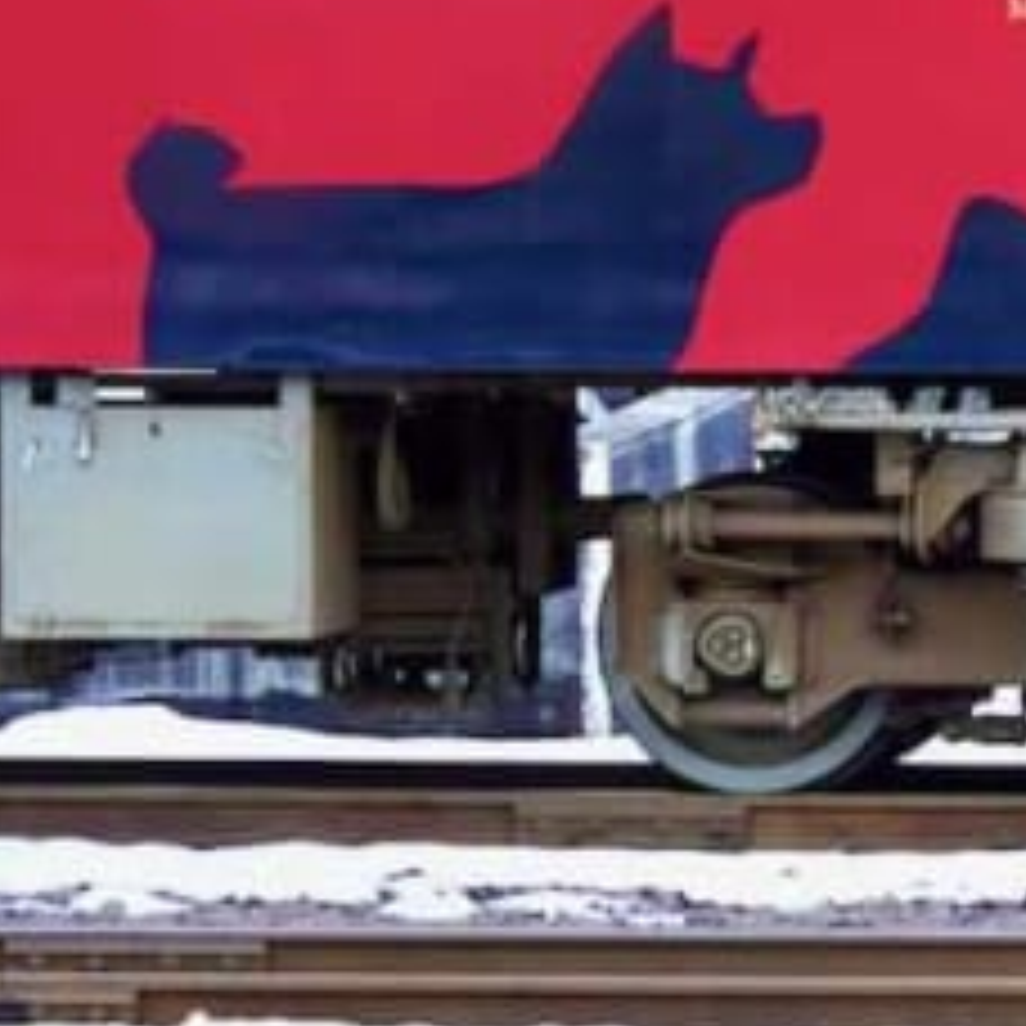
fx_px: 8775
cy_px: -382
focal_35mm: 262
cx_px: 540
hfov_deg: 6.7
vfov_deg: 6.6
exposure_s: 1/80
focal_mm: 45.8
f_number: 4
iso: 160
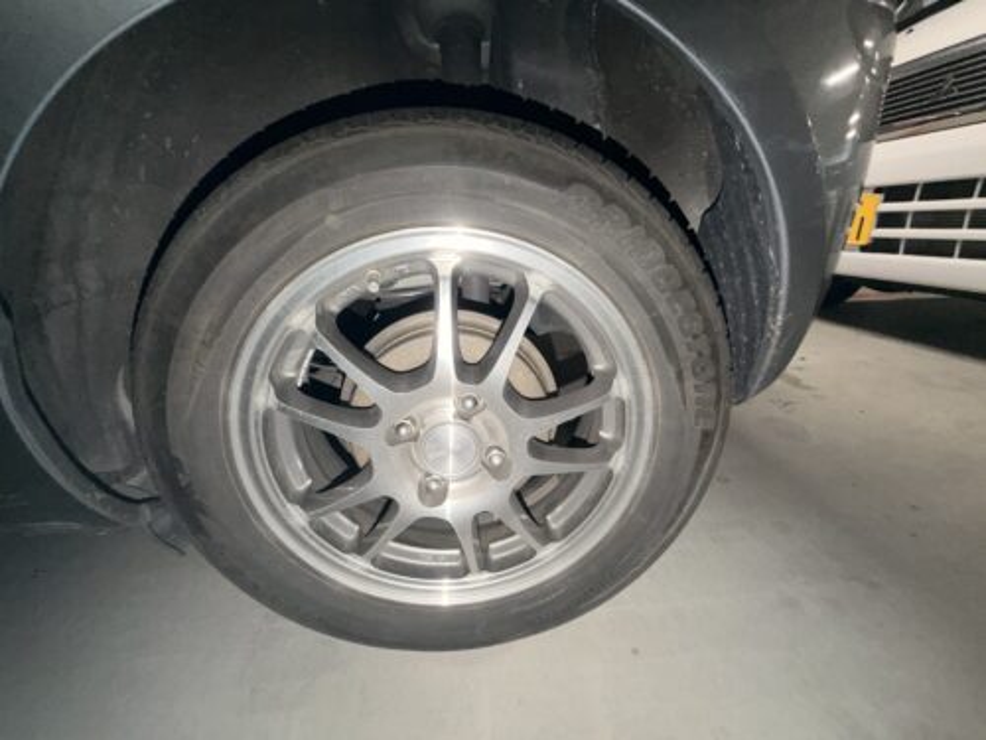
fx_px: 399
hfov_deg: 102.1
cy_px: 370
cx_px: 493
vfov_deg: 85.7
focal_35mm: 14
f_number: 2.2
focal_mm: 2.22
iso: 125
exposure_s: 1/41
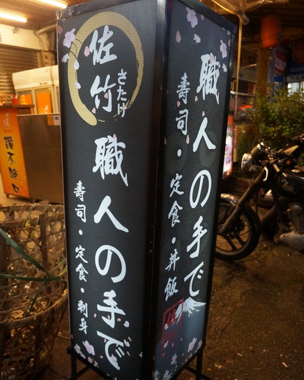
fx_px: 315
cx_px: 153
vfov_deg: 62.1
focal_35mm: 28
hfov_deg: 51.5
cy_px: 203
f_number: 3.5
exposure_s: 1/160
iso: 3200
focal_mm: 16
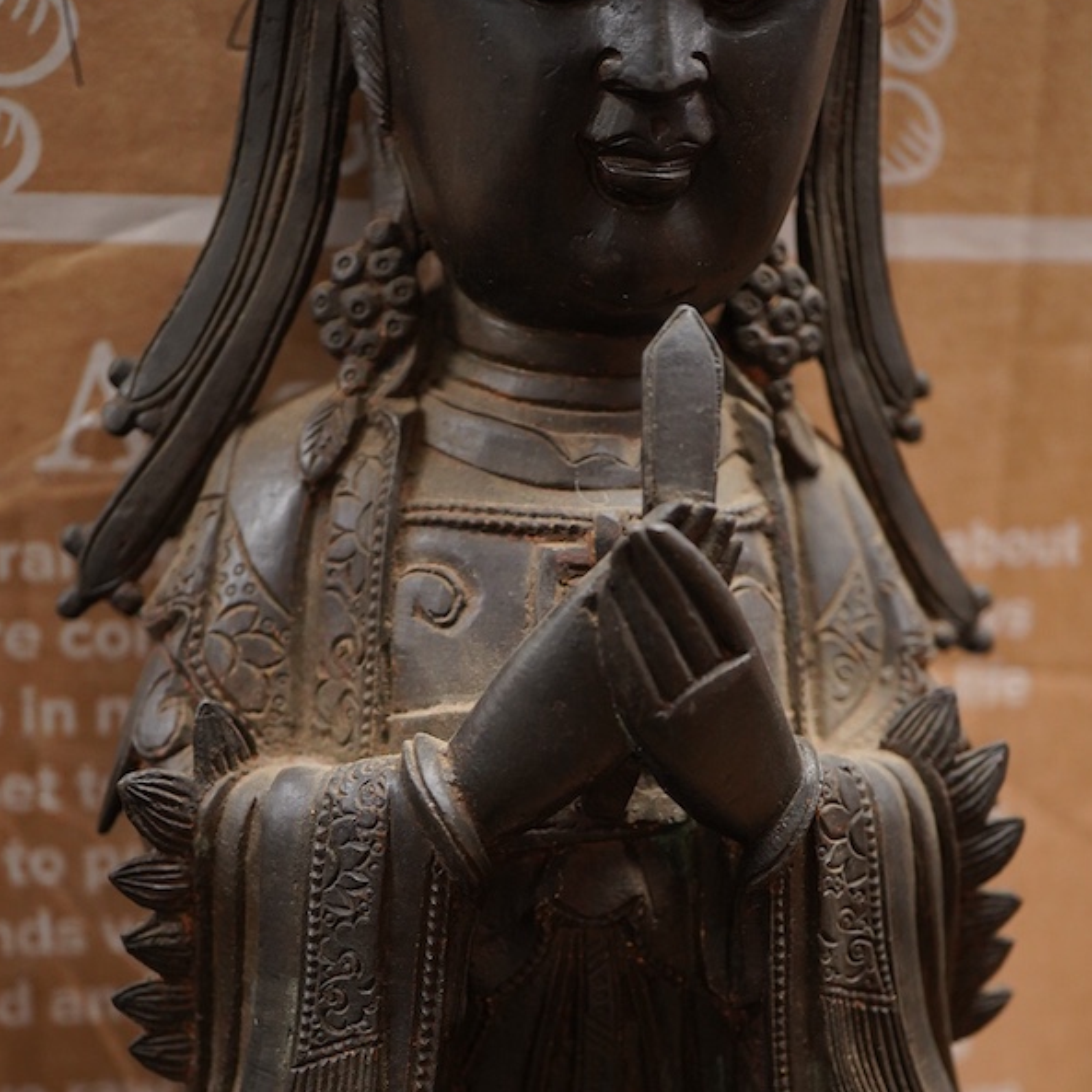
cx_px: 547
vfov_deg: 29.2
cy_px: 801
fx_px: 2070
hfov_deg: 29.6
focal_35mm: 58
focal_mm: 30
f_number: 5.6
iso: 1250
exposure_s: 1/125
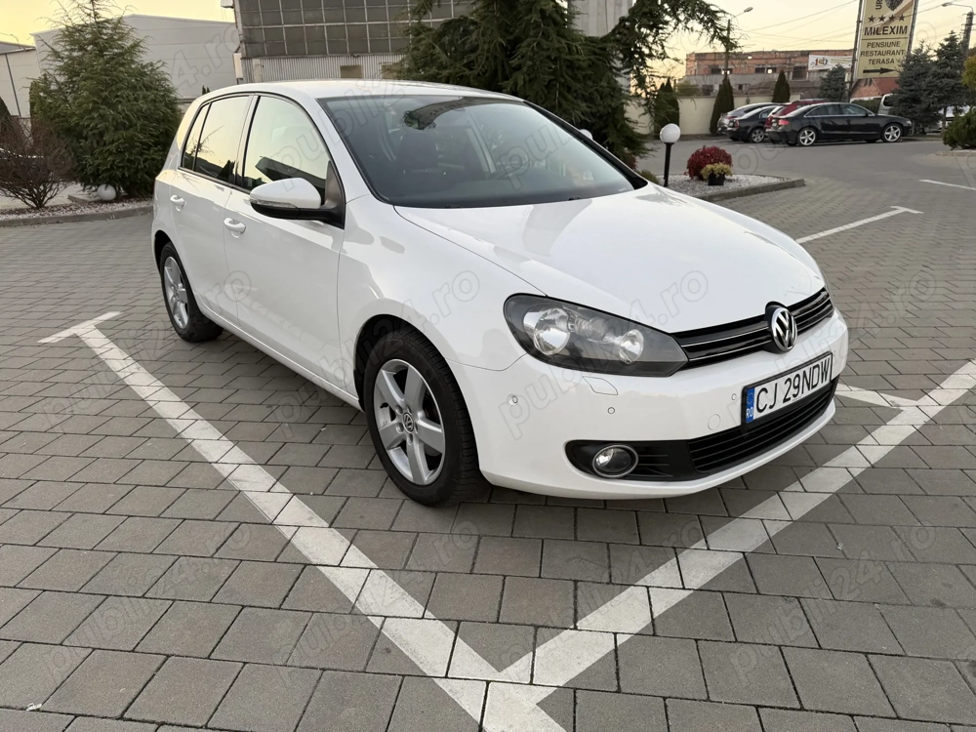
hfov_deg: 71.6
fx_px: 677
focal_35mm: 24
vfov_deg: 56.8
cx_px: 488
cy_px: 366
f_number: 1.78
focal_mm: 6.76
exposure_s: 1/121
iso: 80
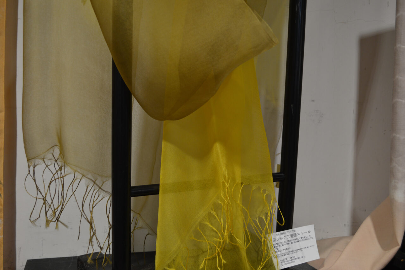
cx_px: 202
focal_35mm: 42
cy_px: 135
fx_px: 472
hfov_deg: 46.4
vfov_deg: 31.8
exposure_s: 1/50
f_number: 4.5
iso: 400
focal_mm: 28
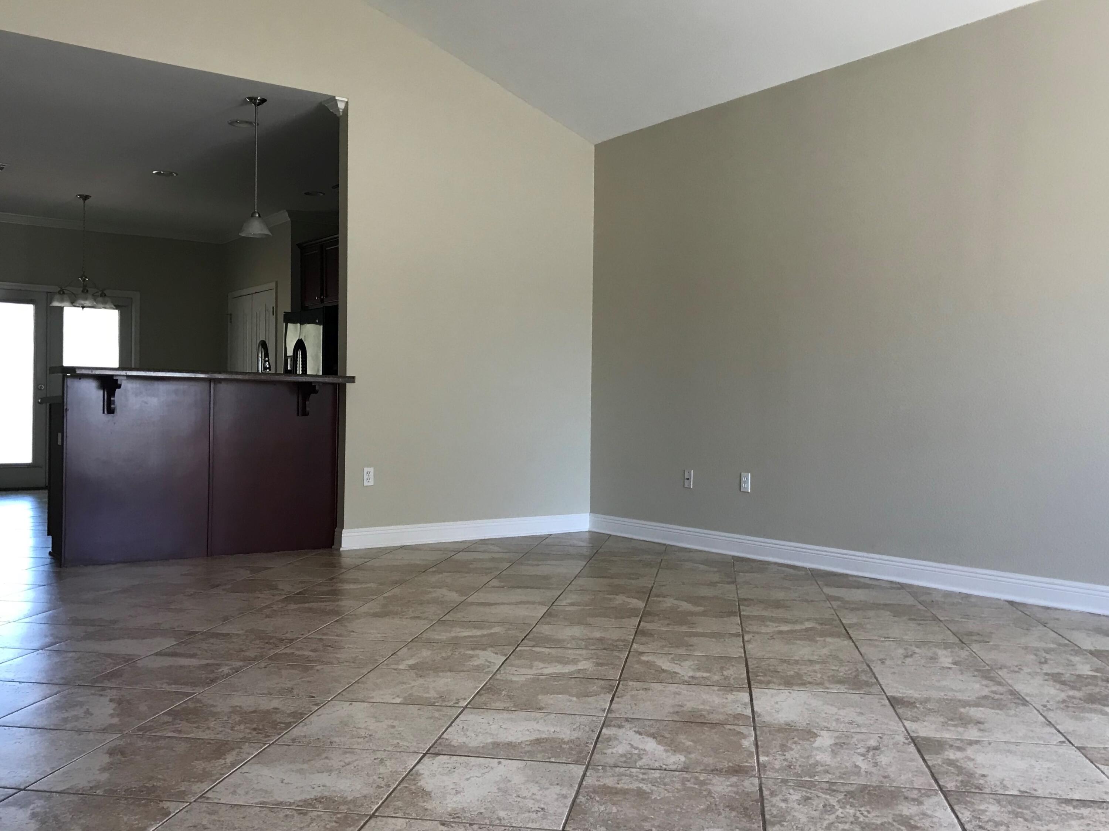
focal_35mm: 28
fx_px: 897
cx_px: 554
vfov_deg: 49.7
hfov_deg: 63.5
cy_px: 416
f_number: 1.8
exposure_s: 1/40
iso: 25
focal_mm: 3.99
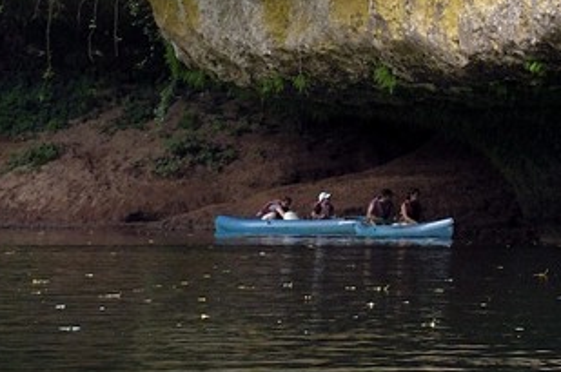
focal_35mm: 228
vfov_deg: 5.9
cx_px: 1287
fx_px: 3547
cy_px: -299
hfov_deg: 8.4
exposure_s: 1/250
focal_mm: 44
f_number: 10
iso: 800
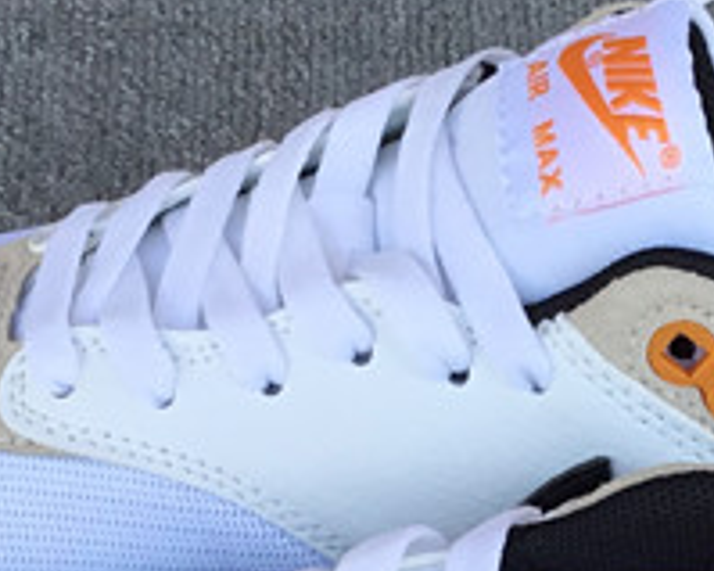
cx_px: 531
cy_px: 645
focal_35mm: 137
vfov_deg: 11.1
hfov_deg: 14.0
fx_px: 2894
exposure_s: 1/203
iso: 25
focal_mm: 3.3
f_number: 2.4
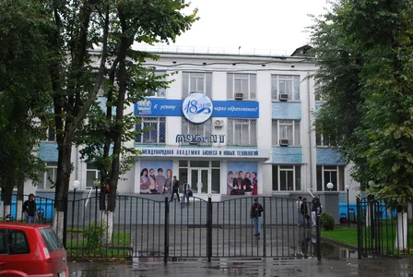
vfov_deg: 32.0
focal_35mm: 42
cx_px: 206
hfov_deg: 46.3
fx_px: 482
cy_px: 138
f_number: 8
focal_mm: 28
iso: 400
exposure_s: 1/250
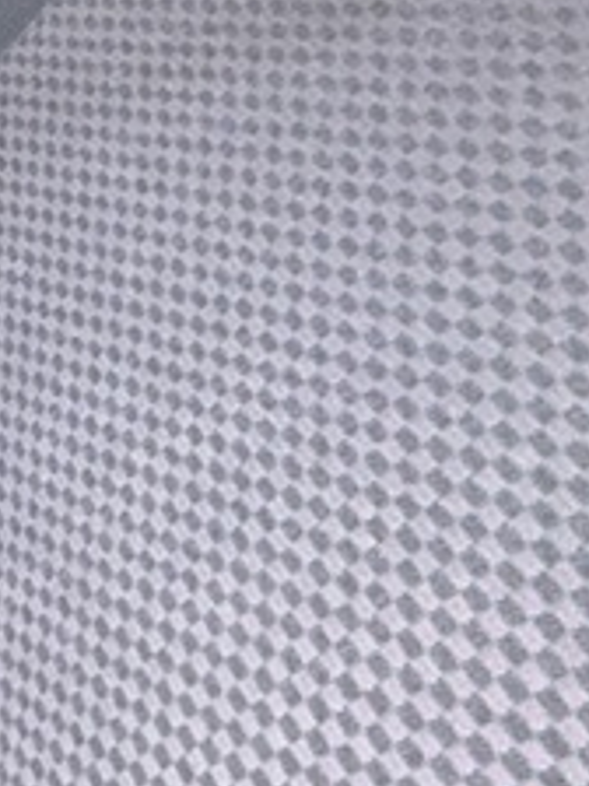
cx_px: -754
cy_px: -161
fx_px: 1452
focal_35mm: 64
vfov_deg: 26.8
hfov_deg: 15.3
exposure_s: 1/18
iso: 400
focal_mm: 2.22
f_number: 2.2
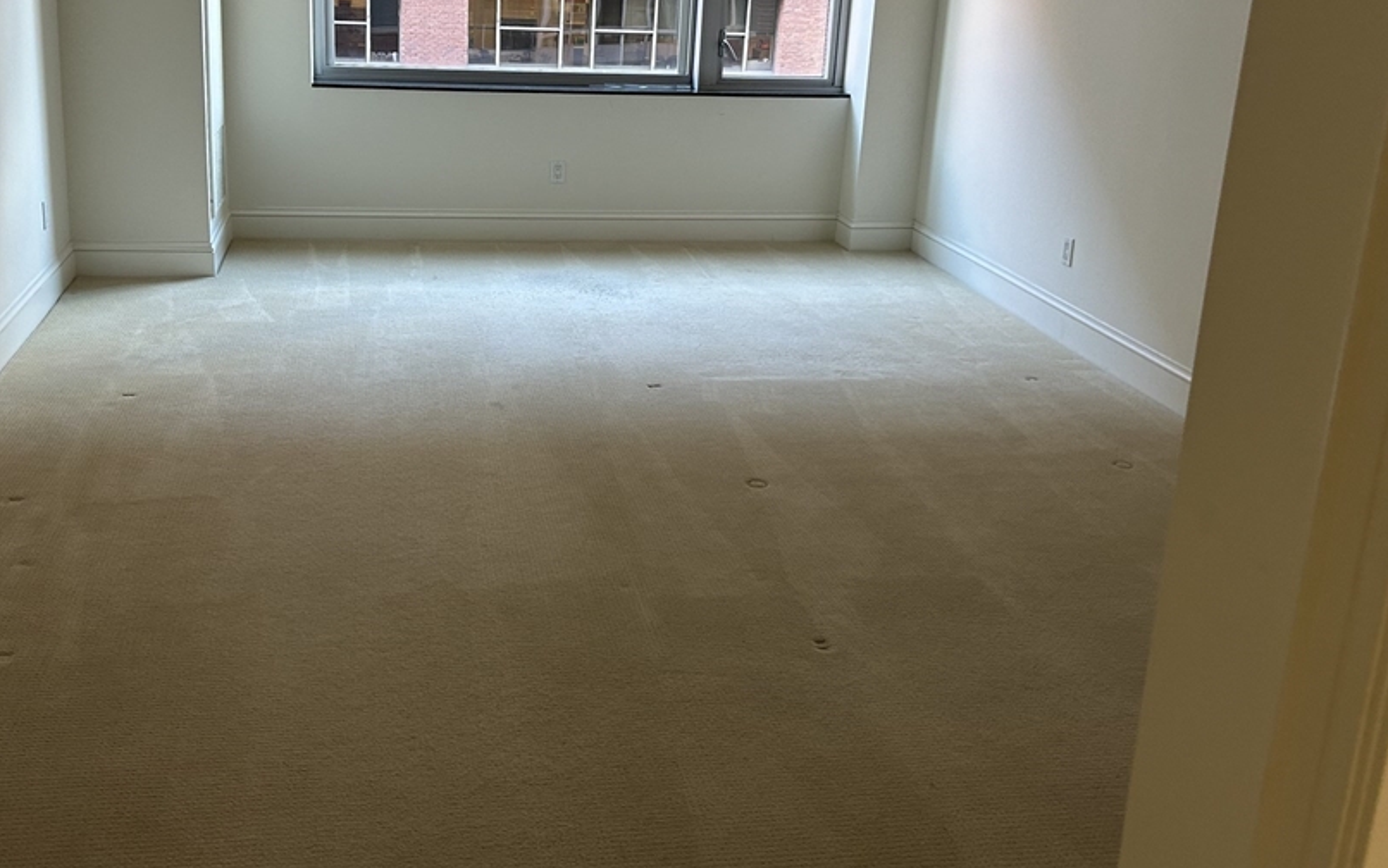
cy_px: 262
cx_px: 575
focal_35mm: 35
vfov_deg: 35.8
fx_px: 1324
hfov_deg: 55.0
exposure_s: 1/60
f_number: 1.5
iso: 125
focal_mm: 5.7
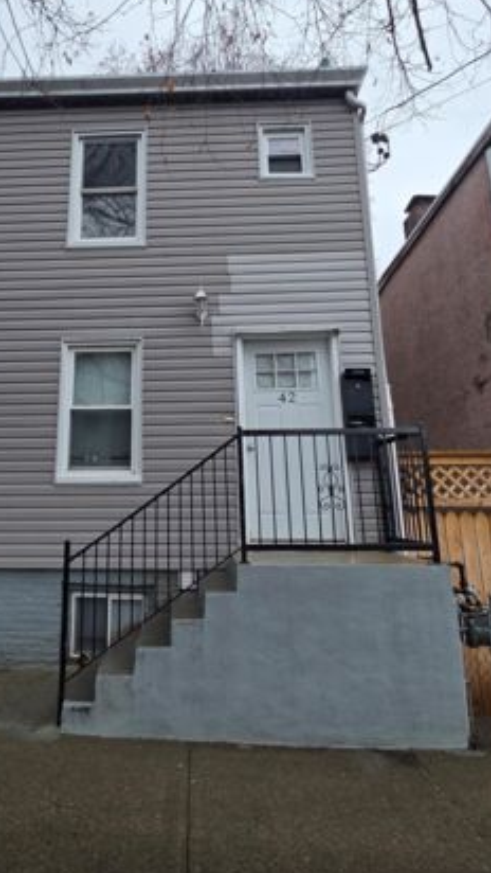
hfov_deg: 50.8
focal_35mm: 22
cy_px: 377
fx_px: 509
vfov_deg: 80.7
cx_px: 176
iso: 40
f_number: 1.9
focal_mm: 2.2
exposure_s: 1/633
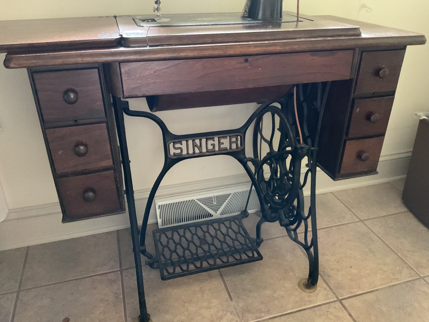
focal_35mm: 29
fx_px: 359
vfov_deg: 48.2
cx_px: 214
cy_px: 161
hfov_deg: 61.7
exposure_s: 1/30
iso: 500
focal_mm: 3
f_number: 1.8
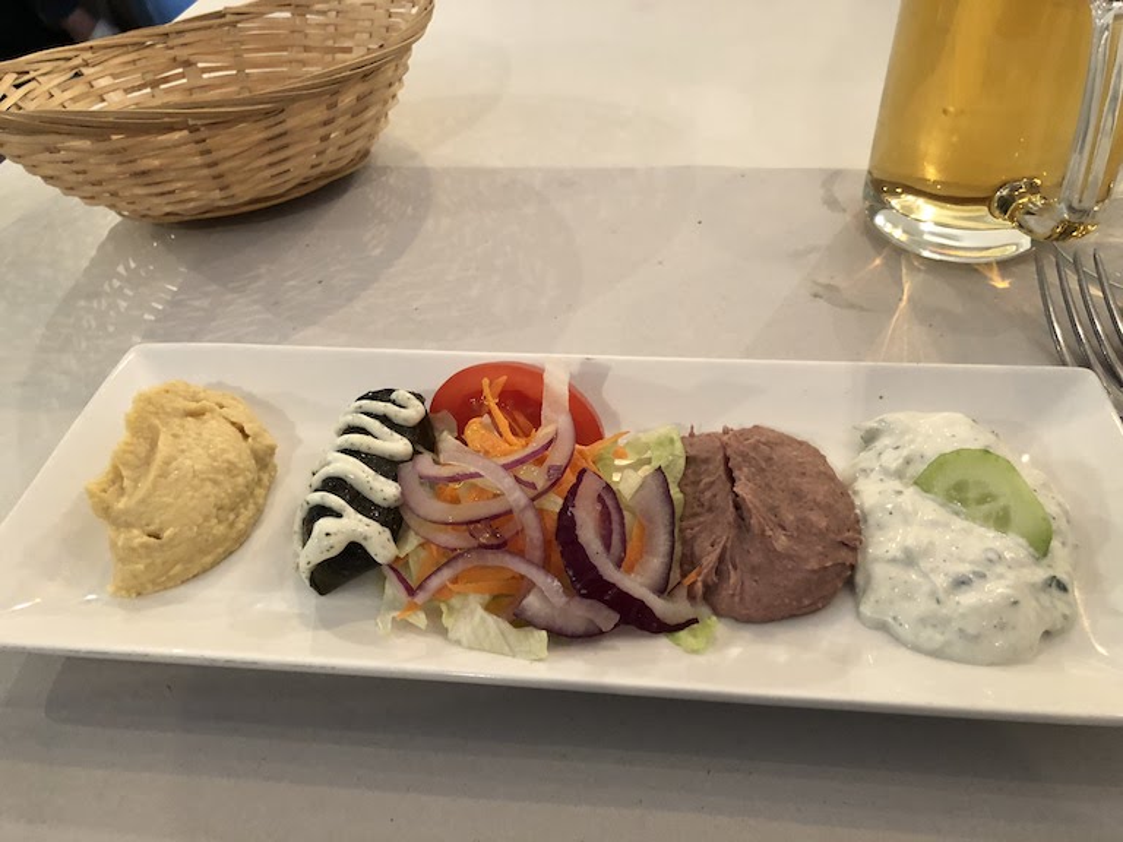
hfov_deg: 63.4
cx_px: 562
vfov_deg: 49.7
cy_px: 421
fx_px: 908
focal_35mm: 28
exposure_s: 1/17
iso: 100
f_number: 1.8
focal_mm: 4
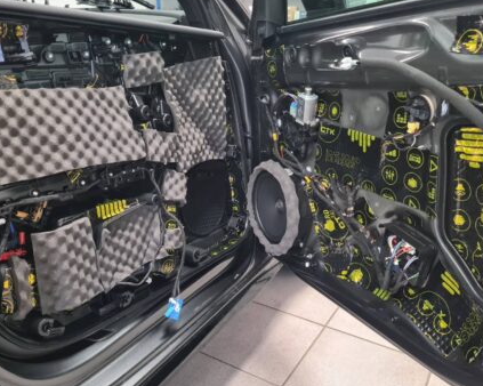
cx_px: 223
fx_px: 457
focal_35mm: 32
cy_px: 199
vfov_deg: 45.8
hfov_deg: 55.6
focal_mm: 5.4
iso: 500
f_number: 1.8
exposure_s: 1/50
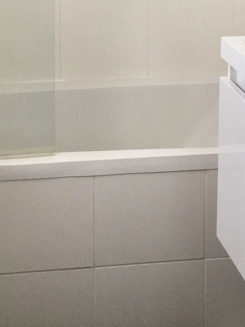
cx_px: 97
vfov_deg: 19.8
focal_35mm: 92
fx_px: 868
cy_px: -79
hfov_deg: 16.0
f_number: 2.2
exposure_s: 1/100
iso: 50
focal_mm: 4.15
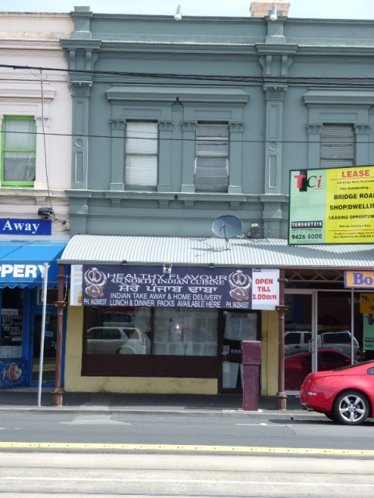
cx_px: 187
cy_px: 249
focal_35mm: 71
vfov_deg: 27.4
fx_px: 1023
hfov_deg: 20.7
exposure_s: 1/250
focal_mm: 12.7
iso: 100
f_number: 4.8
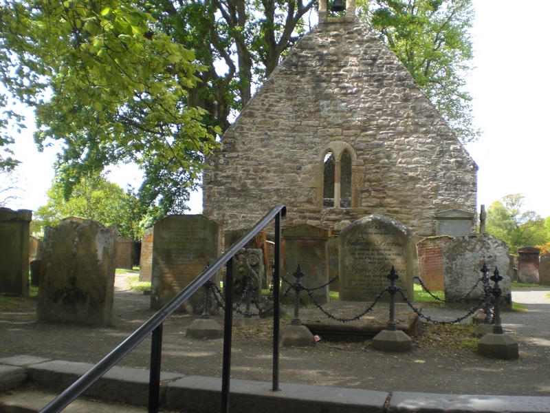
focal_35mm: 38
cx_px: 275
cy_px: 206
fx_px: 604
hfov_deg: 49.0
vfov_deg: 37.7
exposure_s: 1/200
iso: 50
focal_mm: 6.3
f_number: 3.1
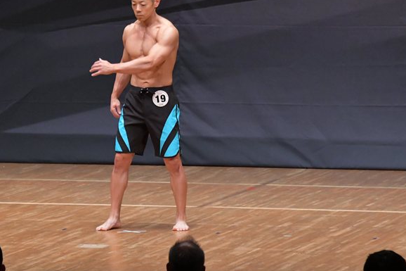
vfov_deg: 4.0
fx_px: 3856
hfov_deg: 6.0
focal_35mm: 342
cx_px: 148
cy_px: 117
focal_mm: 170
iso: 6400
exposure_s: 1/400
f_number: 5.6
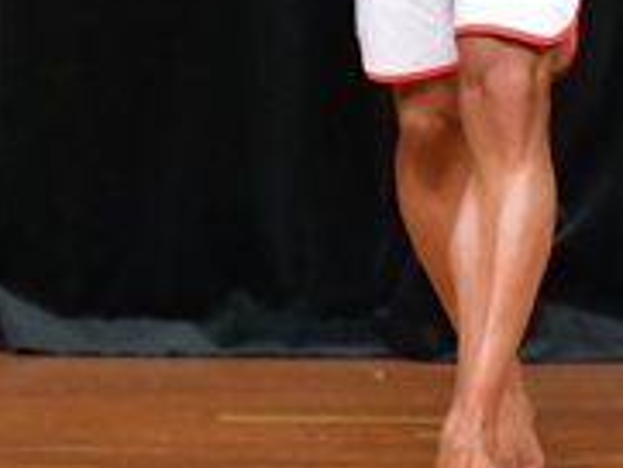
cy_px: -265
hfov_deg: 1.6
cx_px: 332
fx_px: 22260
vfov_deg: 1.2
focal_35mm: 1236
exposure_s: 1/400
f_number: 5.6
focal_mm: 200
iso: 5000
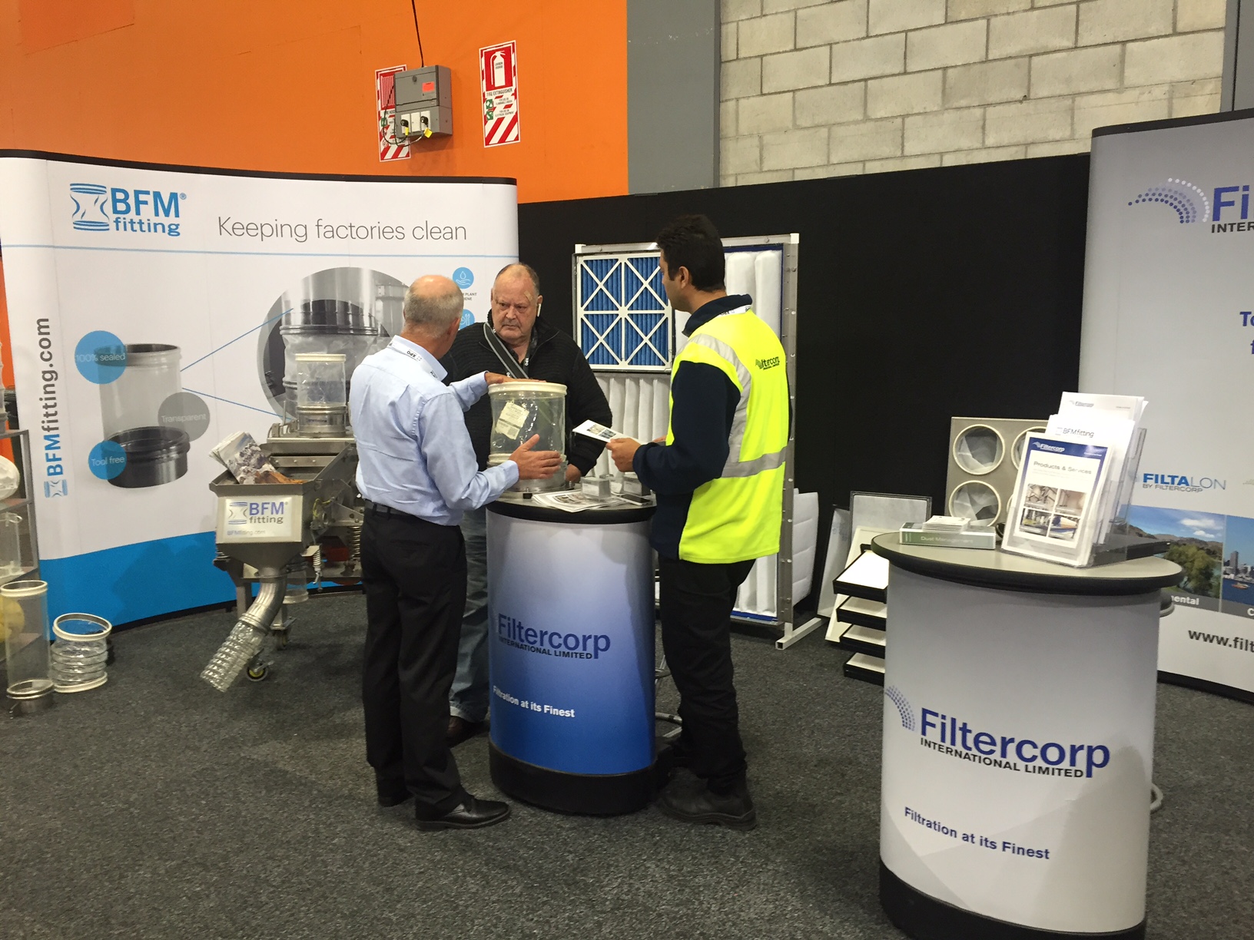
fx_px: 1051
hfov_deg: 61.7
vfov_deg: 48.2
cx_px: 627
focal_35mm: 29
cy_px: 470
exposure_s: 1/33
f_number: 2.2
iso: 125
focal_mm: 4.15
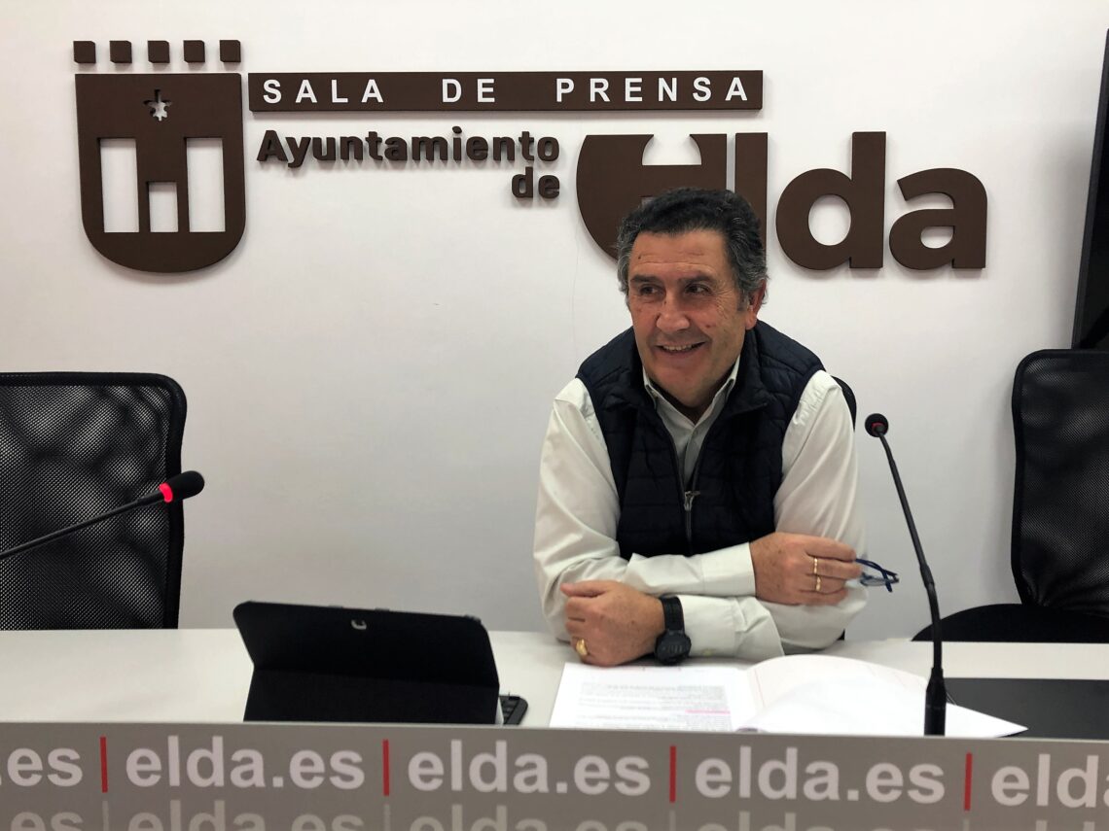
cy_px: 416
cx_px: 554
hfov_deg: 63.4
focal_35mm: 28
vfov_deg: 49.7
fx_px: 897
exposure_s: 1/33
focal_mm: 3.99
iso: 32
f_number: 1.8
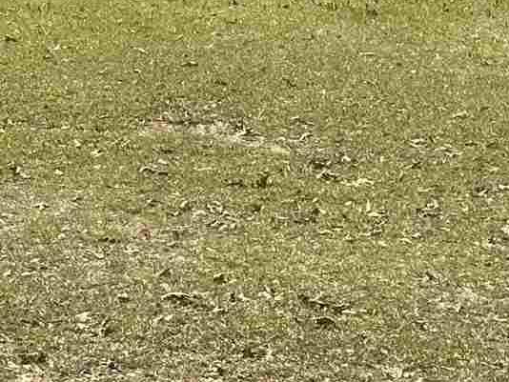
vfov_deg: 10.7
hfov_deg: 13.9
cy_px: 71
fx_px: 2030
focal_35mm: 138
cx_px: -92
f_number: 1.78
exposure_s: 1/2525
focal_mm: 6.86
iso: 80
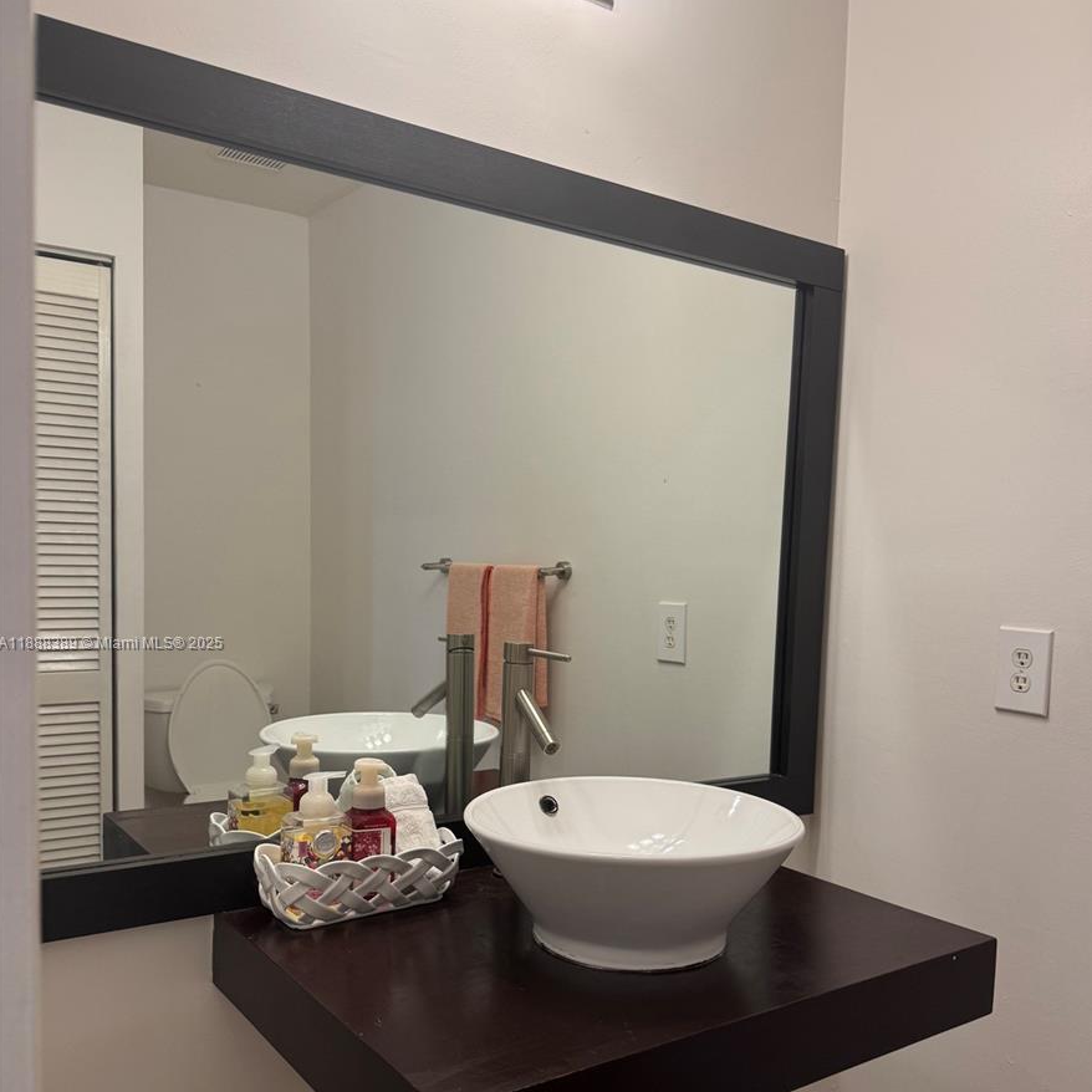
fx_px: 1035
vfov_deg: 55.3
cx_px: 555
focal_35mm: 29
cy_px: 644
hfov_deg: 55.6
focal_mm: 6.76
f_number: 1.78
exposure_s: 1/60
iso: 125
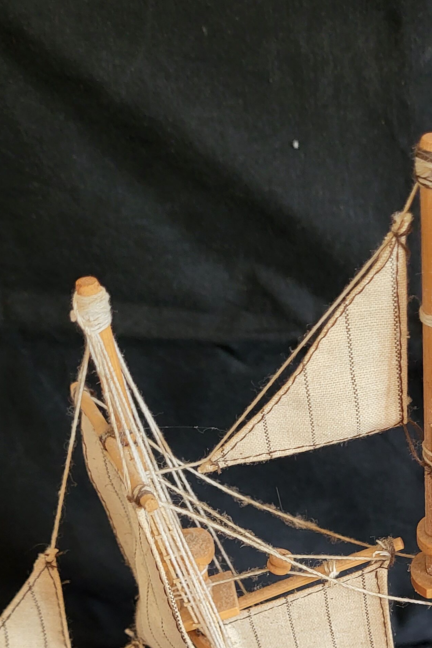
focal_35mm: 57
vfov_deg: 32.8
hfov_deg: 23.2
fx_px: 1026
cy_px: 617
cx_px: 390
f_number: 1.8
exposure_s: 1/50
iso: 250
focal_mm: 5.4
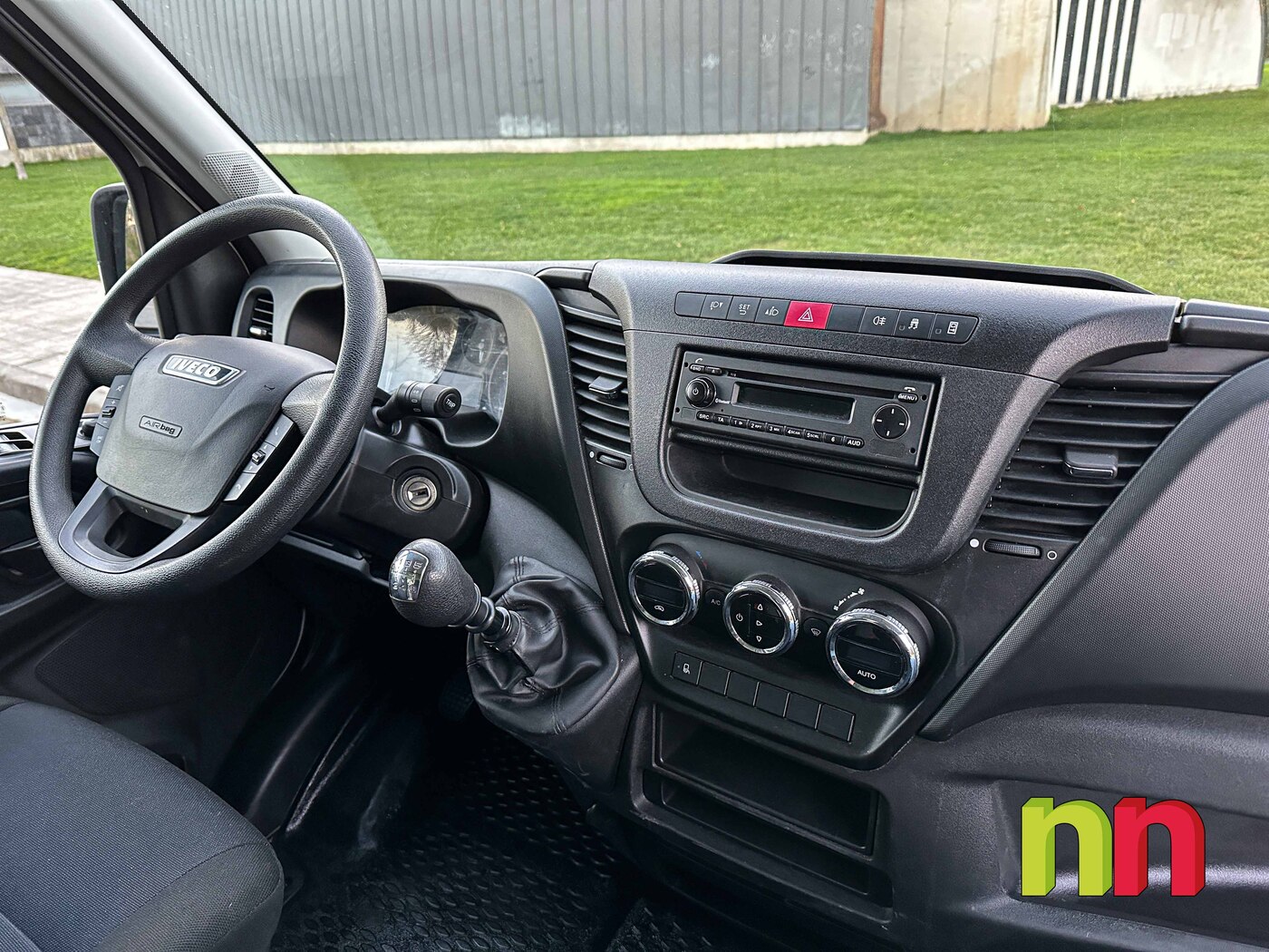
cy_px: 476
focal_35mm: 24
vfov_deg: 56.8
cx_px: 634
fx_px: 880
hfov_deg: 71.6
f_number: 1.8
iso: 80
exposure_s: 1/3200
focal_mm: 6.86
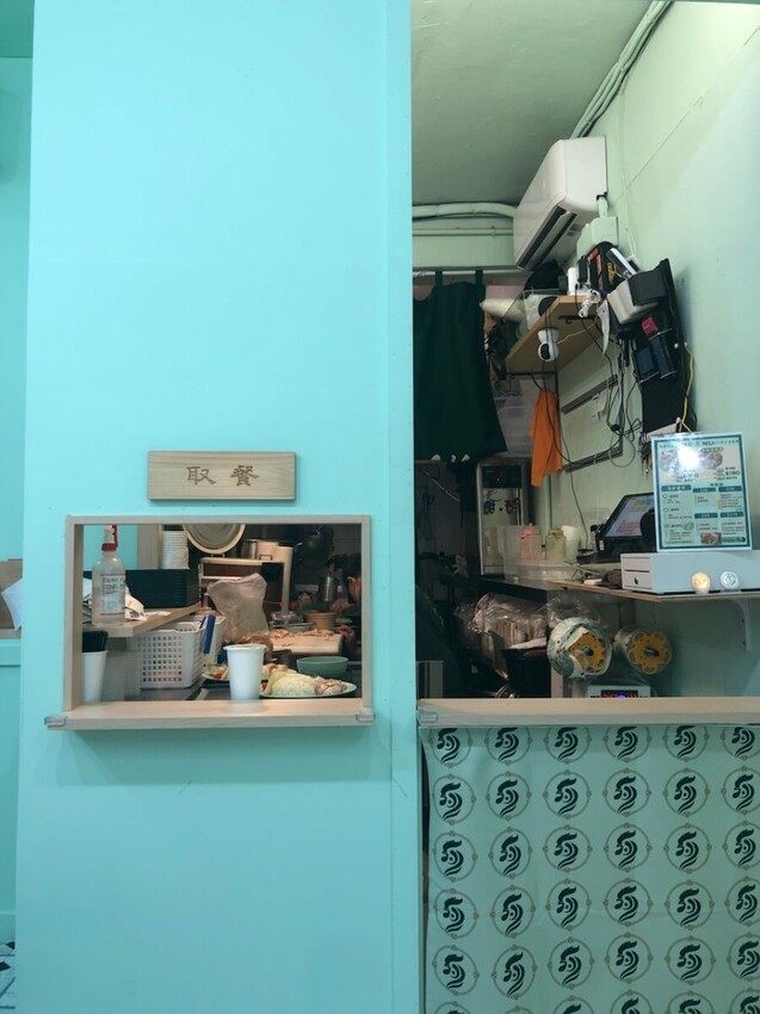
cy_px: 507
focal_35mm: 28
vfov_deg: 63.5
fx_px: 820
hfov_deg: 49.7
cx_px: 380
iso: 50
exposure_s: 1/120
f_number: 1.8
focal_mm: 3.99
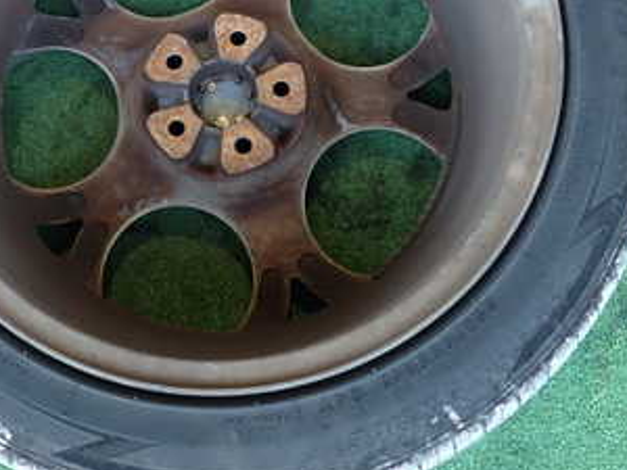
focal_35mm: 50
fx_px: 906
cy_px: 100
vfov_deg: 28.5
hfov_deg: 37.8
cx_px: 209
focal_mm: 4.5
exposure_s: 1/60
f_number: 2
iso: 160
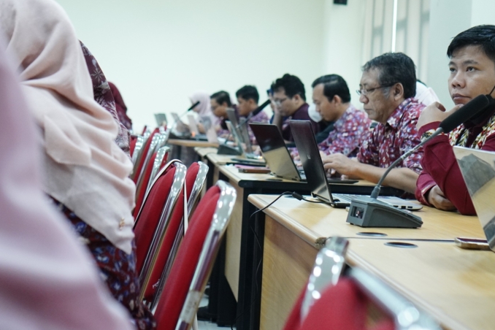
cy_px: 136
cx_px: 217
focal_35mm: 80
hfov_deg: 25.4
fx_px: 1097
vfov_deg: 17.1
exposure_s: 1/100
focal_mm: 35
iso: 1600
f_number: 2.8
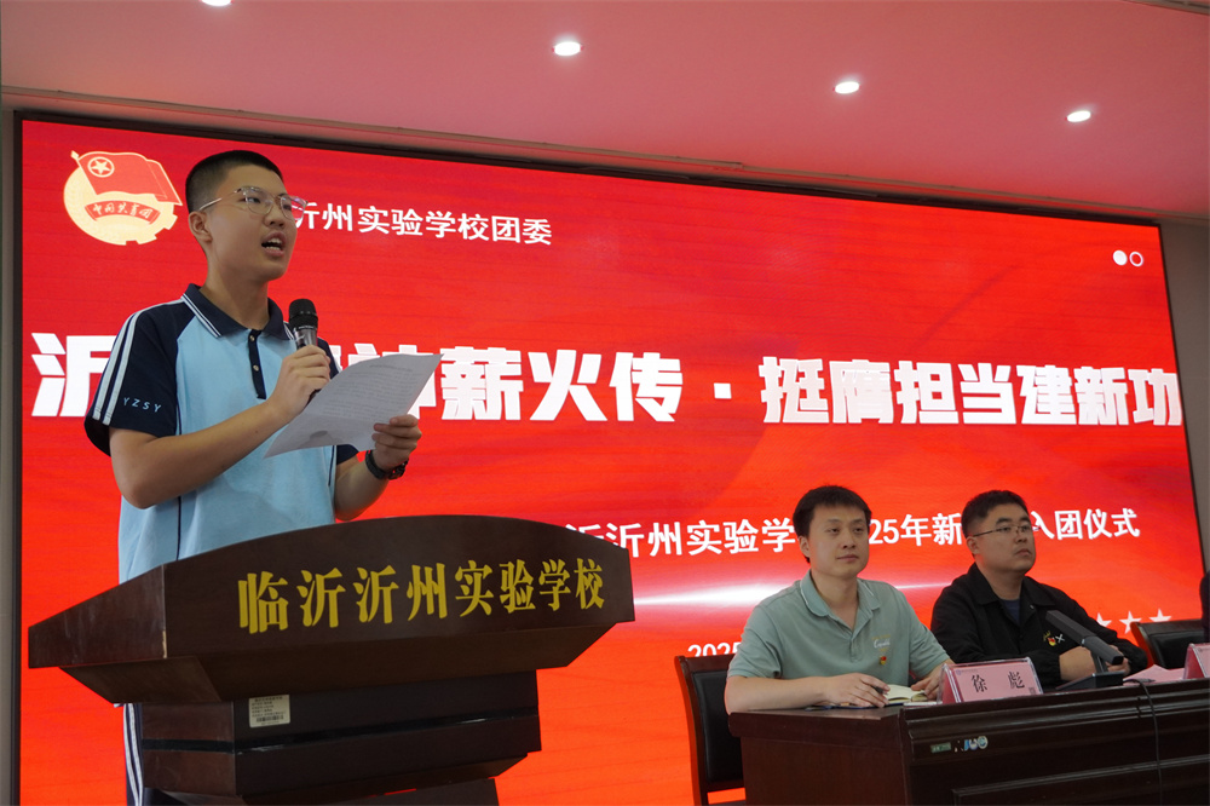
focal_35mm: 42
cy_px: 403
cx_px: 605
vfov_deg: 31.9
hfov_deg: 46.4
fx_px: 1411
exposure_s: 1/160
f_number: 4.5
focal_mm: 28
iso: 1000
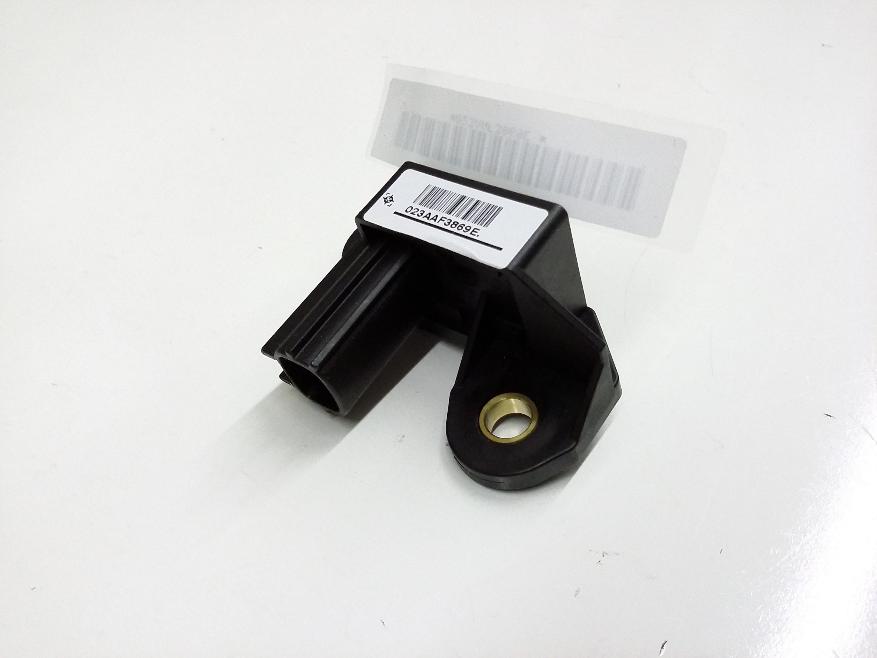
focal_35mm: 32
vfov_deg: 44.2
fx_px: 811
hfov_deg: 56.8
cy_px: 329
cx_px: 438
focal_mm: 3.4
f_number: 2.4
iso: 320
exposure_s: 1/30
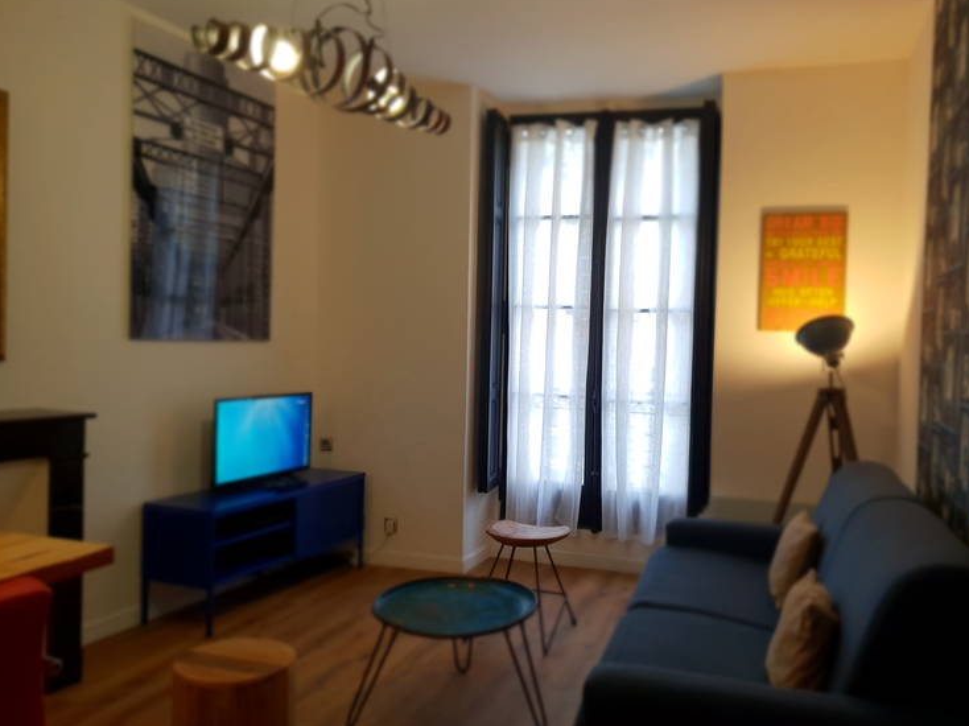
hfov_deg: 63.4
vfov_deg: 49.7
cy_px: 381
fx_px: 784
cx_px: 515
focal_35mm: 28
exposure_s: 1/50
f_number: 1.5
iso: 64
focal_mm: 4.3
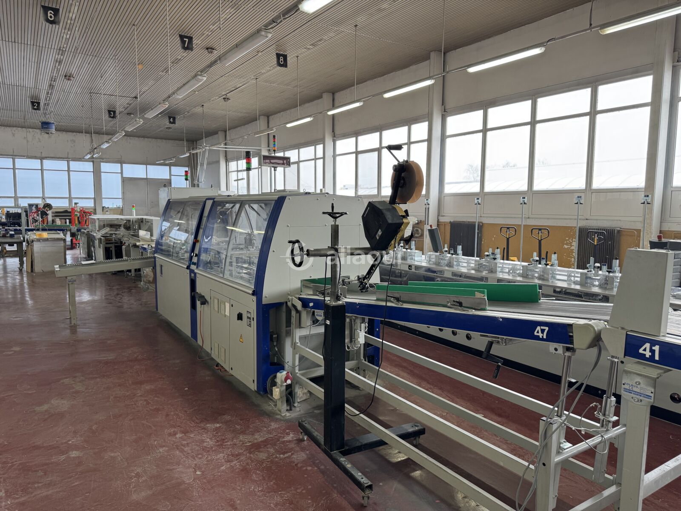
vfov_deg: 56.8
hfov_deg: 71.6
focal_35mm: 24
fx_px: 472
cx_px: 340
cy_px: 256
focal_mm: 6.76
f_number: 1.78
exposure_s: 1/100
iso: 100
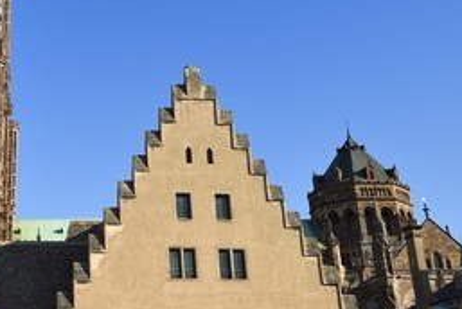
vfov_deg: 21.7
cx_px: 126
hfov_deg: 31.9
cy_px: 59
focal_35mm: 62
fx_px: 797
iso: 200
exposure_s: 1/250
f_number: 13
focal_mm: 38
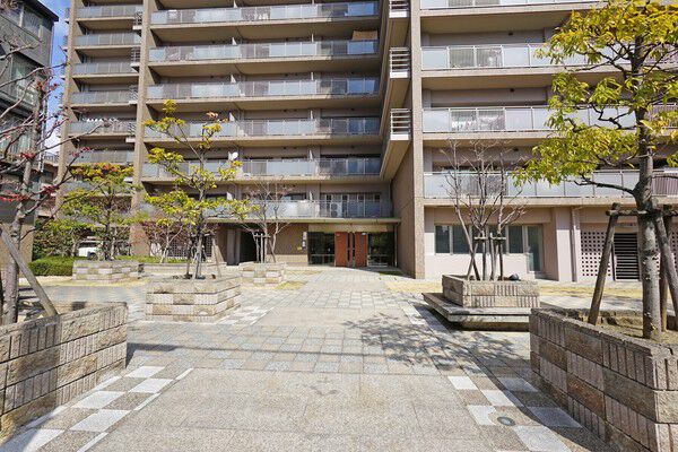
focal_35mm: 15
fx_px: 282
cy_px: 226
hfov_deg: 100.4
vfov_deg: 77.3
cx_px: 339
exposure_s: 1/125
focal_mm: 10
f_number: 11
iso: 100
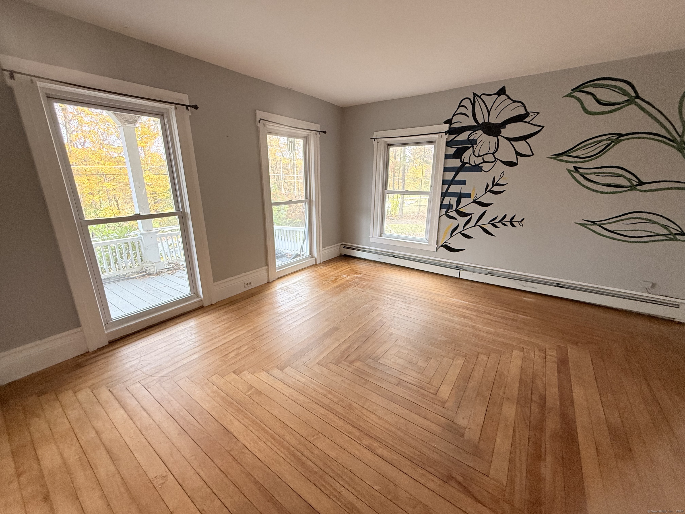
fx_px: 277
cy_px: 257
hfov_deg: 102.1
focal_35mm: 14
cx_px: 342
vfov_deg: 85.7
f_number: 2.2
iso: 320
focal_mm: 2.22
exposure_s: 1/120
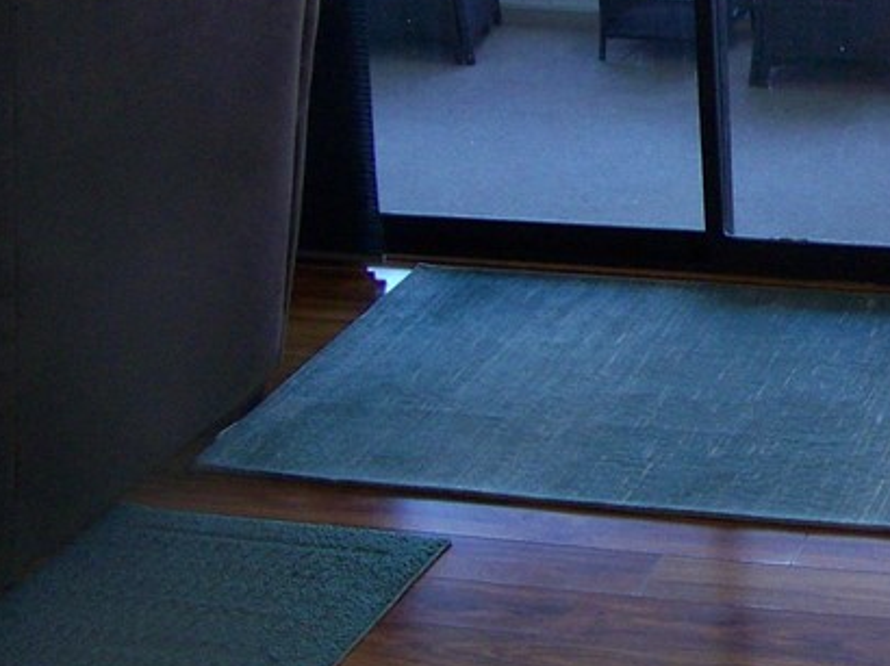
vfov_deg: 16.2
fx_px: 2313
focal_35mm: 90
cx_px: 1064
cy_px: 106
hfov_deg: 20.4
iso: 160
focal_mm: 5.85
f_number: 2.8
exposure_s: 1/30
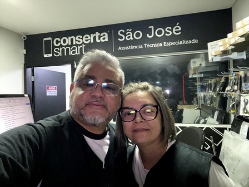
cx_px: 124
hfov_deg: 73.9
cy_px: 94
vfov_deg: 58.9
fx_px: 165
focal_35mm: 23
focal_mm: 2.71
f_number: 2.2
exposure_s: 1/22
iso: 640
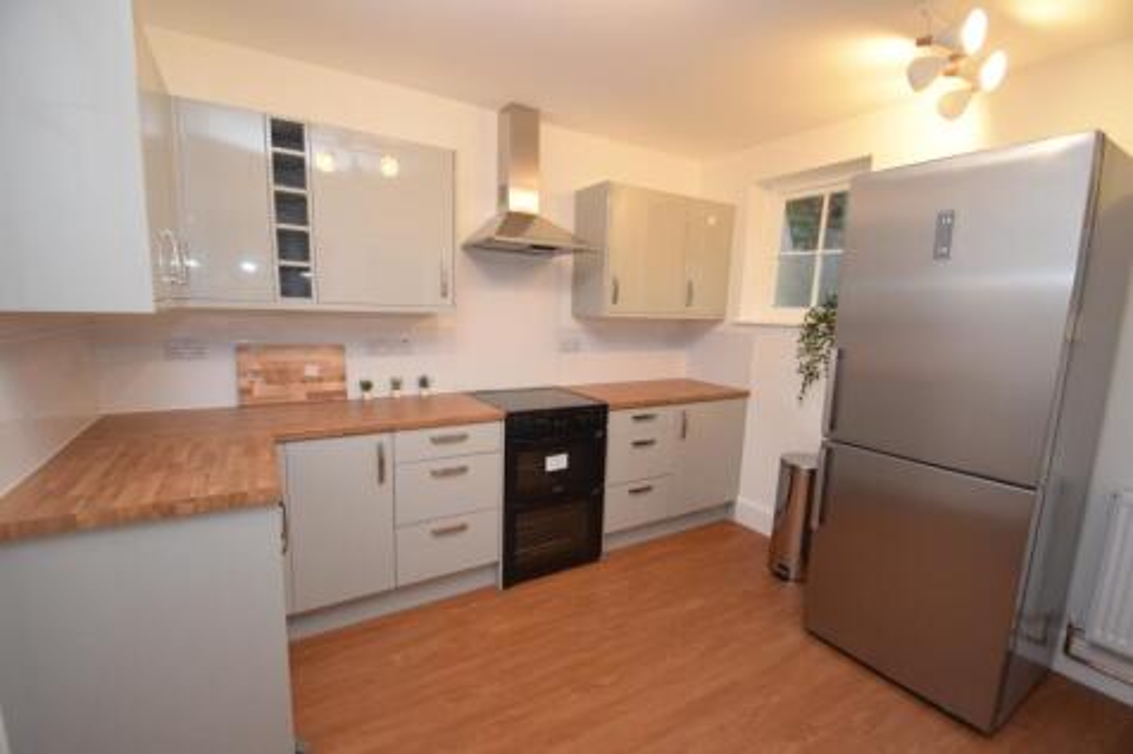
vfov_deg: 77.3
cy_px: 377
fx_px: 472
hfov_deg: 100.4
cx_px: 566
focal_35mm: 15
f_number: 4
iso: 800
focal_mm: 10
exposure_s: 1/60
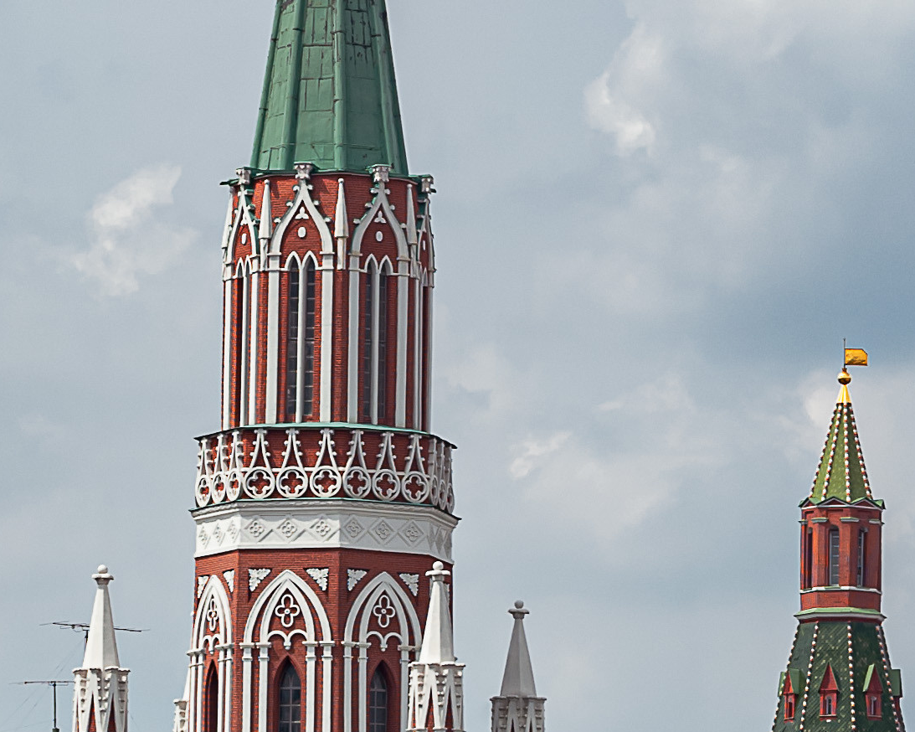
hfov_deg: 7.1
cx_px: 398
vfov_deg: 5.7
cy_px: 509
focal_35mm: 271
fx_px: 7337
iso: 200
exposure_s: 1/400
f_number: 10
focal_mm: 70
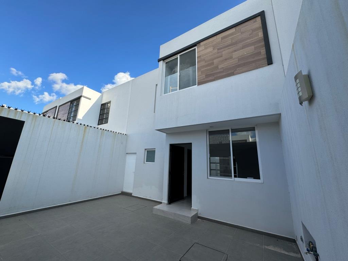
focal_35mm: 14
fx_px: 141
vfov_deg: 85.7
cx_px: 174
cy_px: 130
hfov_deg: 102.1
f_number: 2.2
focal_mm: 2.22
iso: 40
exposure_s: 1/727
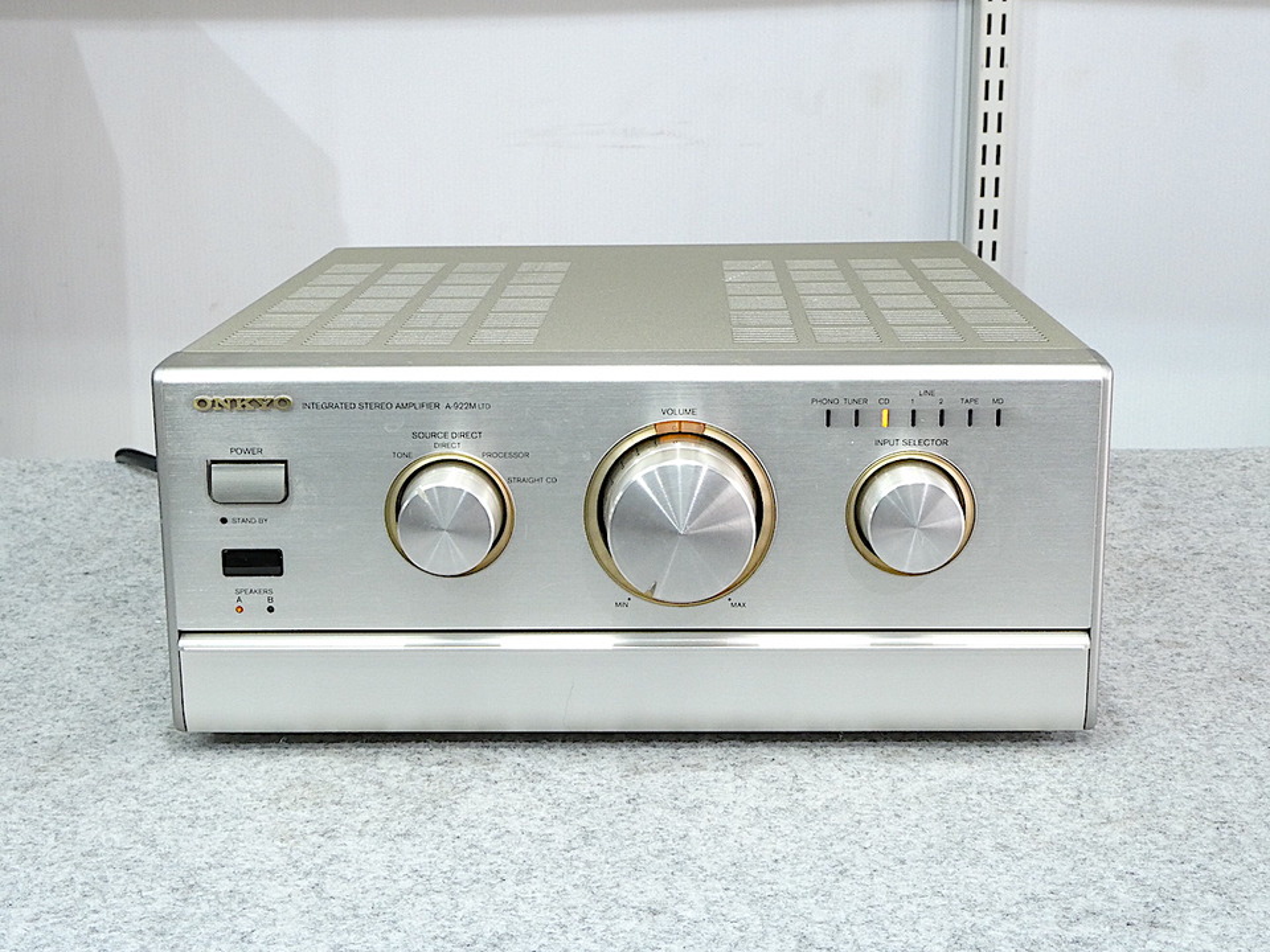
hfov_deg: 38.2
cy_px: 476
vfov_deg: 29.1
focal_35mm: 50
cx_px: 635
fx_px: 1834
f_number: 7.1
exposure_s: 1/6
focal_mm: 9
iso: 400
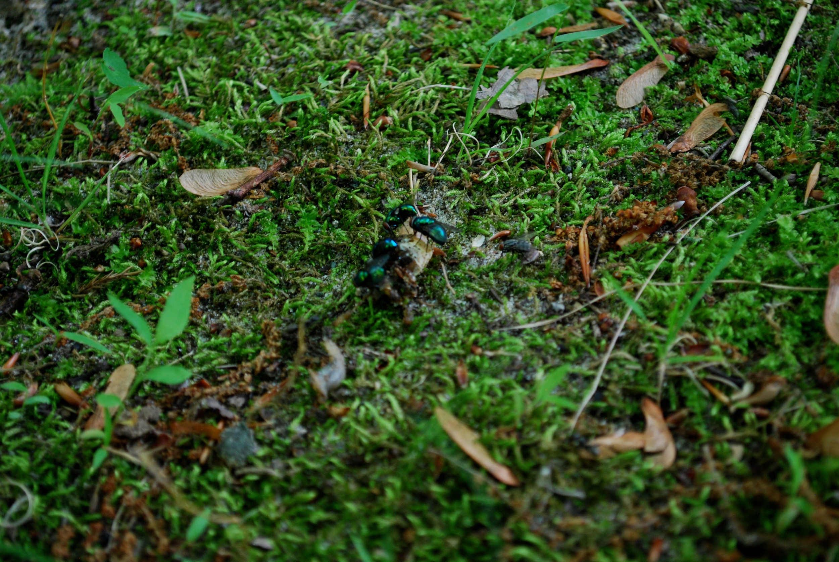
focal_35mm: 82
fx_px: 1925
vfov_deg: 16.6
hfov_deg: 24.6
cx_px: 420
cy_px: 281
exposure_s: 1/30
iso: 360
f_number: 5.6
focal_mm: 55
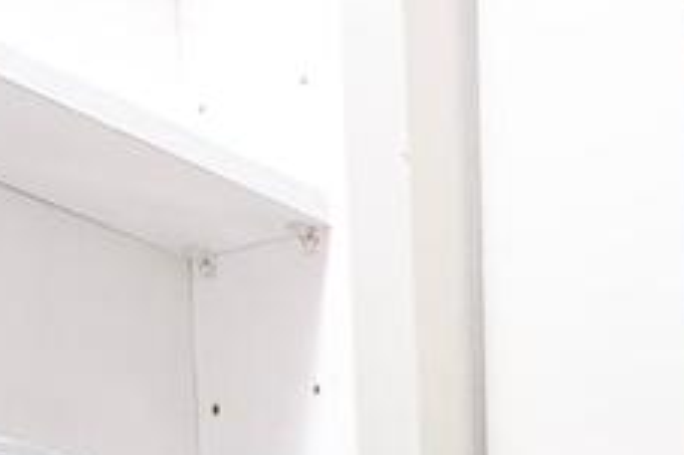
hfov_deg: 14.5
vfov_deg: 9.4
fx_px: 2050
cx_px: 1501
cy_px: 1434
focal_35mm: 108
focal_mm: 11
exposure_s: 1/15
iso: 320
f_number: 4
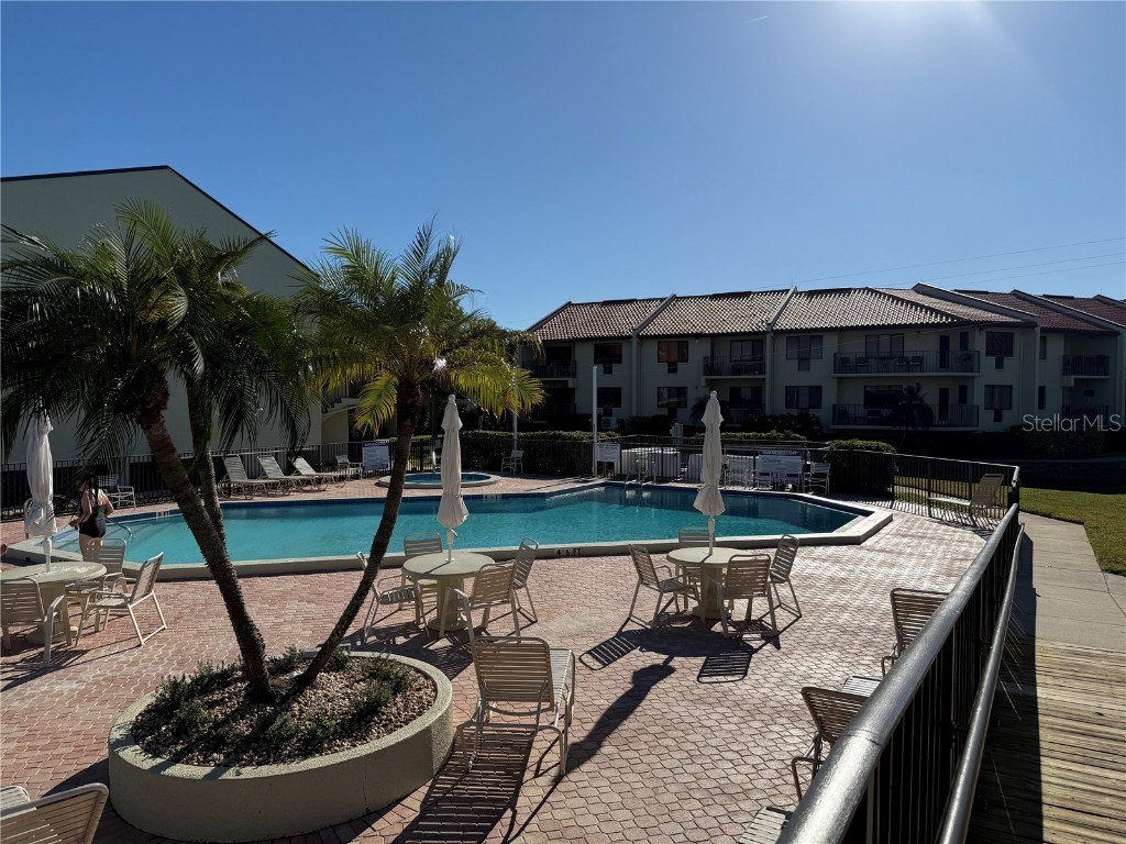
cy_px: 422
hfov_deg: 71.6
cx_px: 563
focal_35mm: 24
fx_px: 781
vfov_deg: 56.8
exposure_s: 1/10309
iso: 80
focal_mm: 6.76
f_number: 1.78
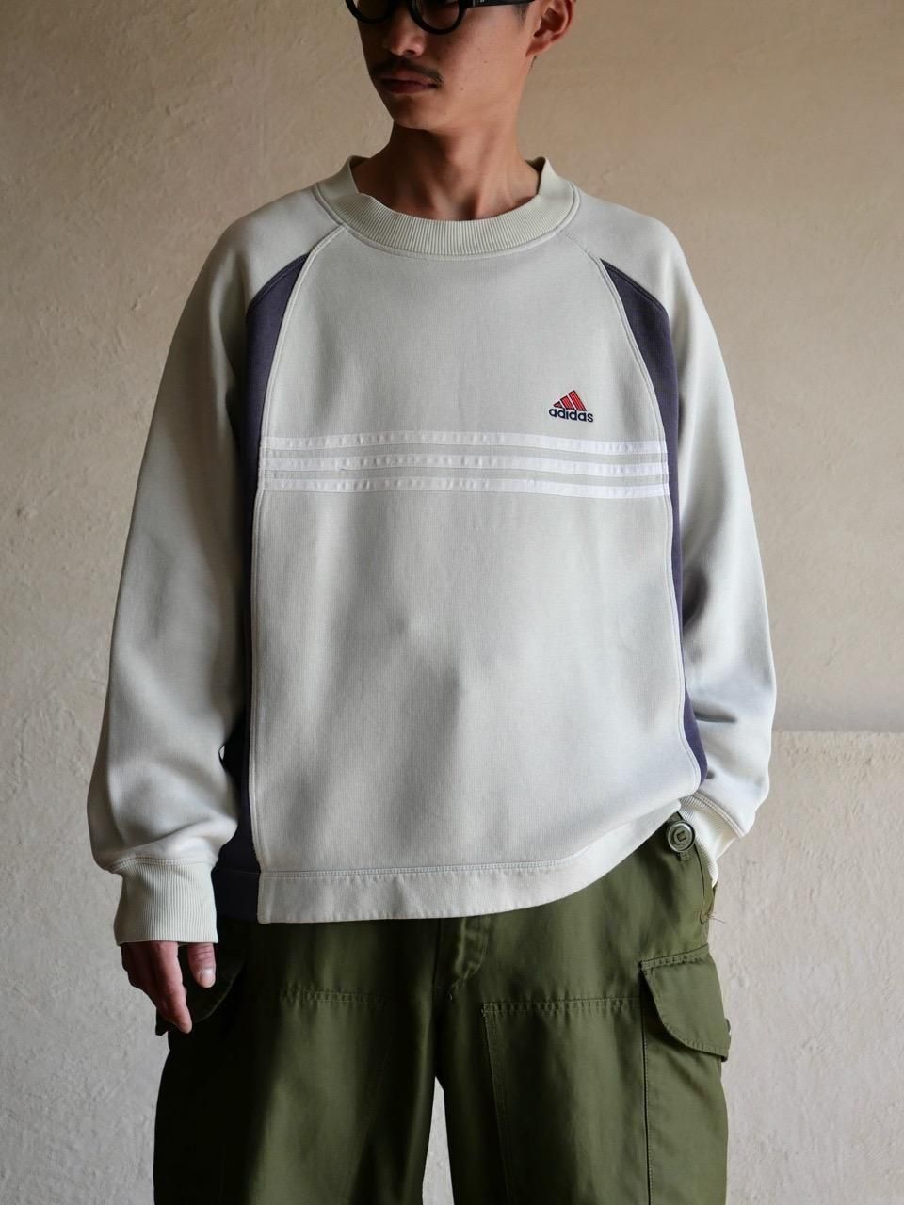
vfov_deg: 22.3
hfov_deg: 16.8
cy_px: 602
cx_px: 452
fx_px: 3064
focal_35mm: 88
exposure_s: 1/100
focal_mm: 44
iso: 250
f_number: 3.9
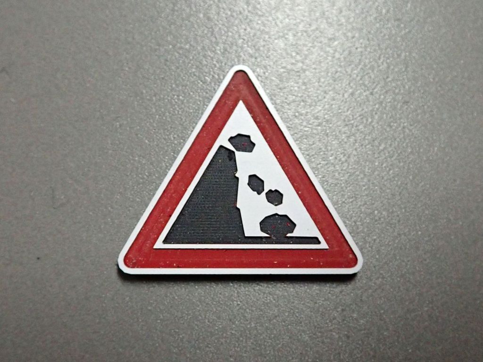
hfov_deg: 60.0
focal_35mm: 30
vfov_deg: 46.8
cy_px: 181
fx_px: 419
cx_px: 242
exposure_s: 1/160
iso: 640
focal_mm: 5.5
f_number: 2.3
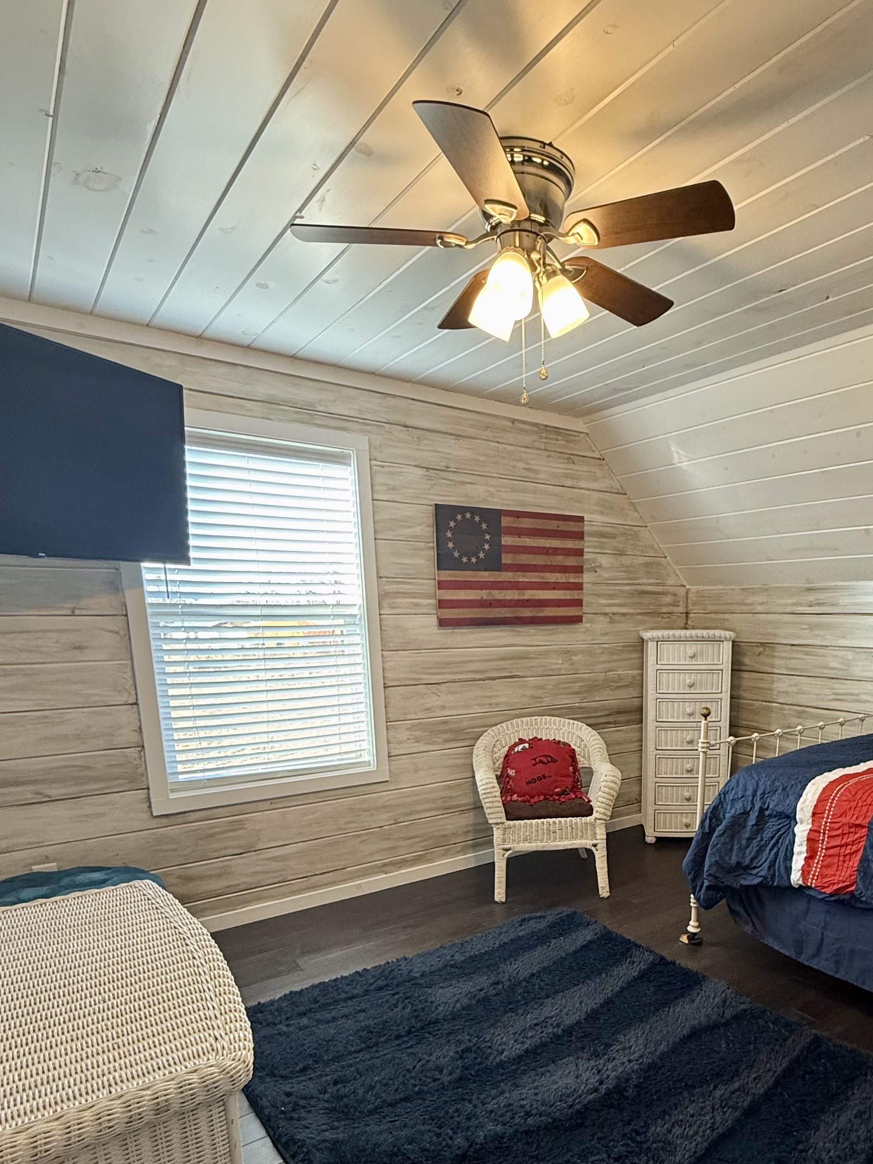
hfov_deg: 59.0
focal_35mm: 22
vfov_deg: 74.3
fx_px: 740
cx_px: 611
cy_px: 763
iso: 200
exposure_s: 1/60
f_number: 2.2
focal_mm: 2.22
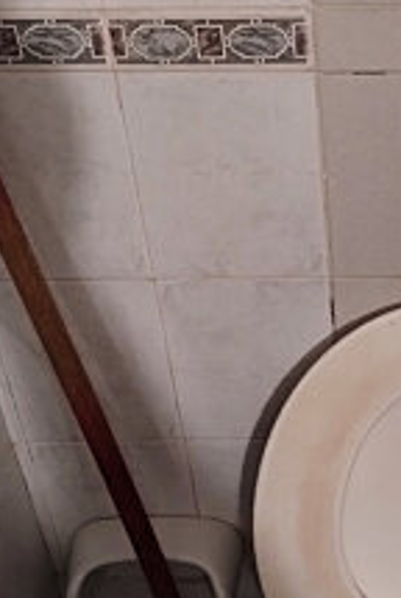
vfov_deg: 27.5
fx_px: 1216
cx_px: 441
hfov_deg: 18.1
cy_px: 392
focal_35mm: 73
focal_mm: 4.27
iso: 2956
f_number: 1.8
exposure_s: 1/16.7
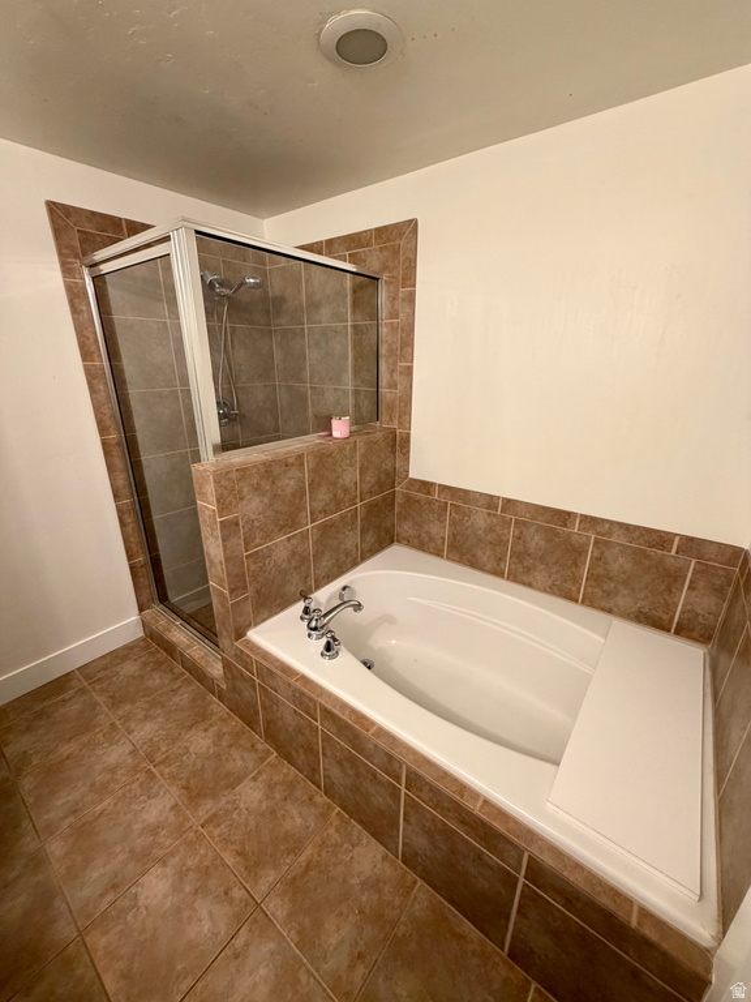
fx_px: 405
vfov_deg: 102.1
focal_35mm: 14
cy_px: 501
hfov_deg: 85.7
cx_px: 376
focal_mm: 2.22
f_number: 2.2
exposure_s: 1/60
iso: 250
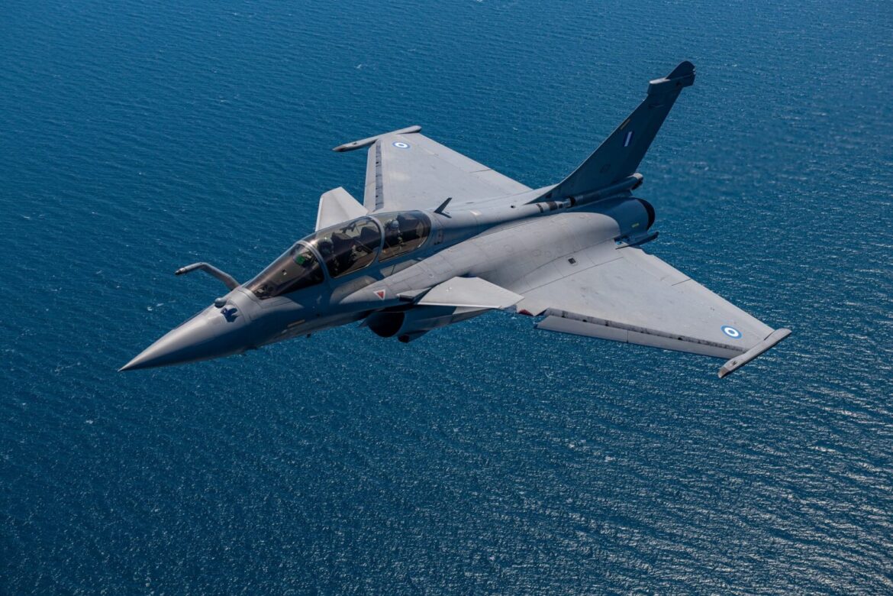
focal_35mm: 55
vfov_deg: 24.6
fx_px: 1364
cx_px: 446
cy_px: 298
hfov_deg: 36.2
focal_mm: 55
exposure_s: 1/2000
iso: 250
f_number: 6.3
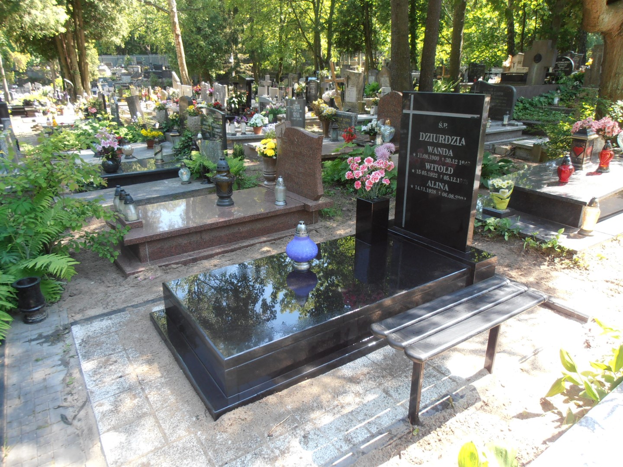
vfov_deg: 56.8
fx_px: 432
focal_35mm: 24
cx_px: 312
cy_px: 234
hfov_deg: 71.6
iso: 80
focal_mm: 4.2
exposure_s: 1/80
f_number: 3
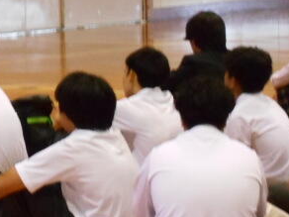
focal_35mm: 285
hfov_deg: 6.9
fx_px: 2379
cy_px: -11
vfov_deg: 5.2
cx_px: 19
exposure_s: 1/15
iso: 800
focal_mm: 23
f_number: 6.5
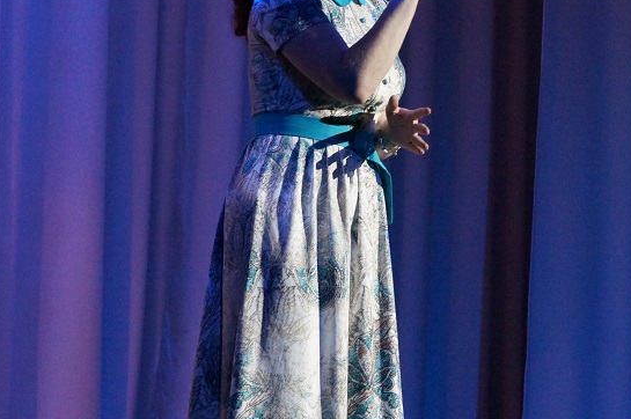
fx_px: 2712
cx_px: 347
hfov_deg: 13.3
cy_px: 100
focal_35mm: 155
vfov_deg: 8.8
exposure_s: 1/100
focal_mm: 55
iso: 3200
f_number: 5.6
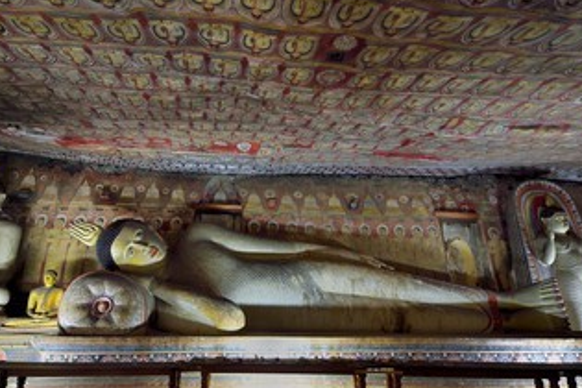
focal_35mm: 20
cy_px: 218
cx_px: 255
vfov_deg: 61.7
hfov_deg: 83.6
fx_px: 323
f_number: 8
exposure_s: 1/2
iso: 800
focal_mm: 15
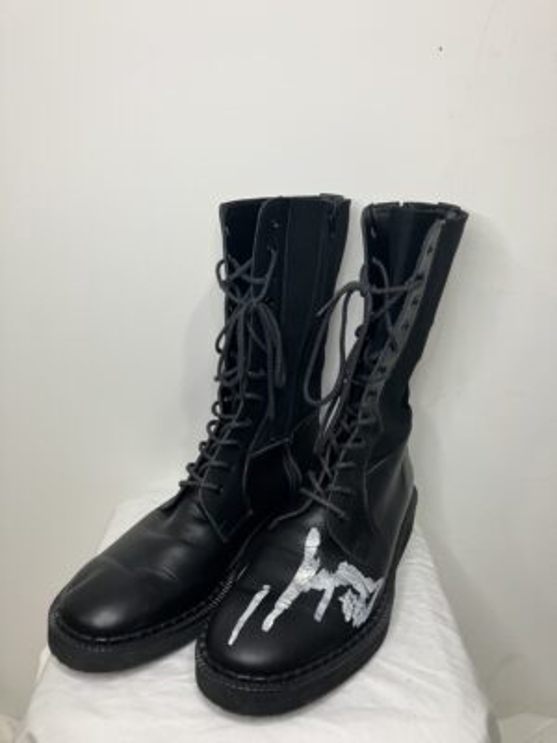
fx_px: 601
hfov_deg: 49.7
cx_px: 278
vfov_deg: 63.4
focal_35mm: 28
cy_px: 372
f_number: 1.8
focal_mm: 3.99
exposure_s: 1/50
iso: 80
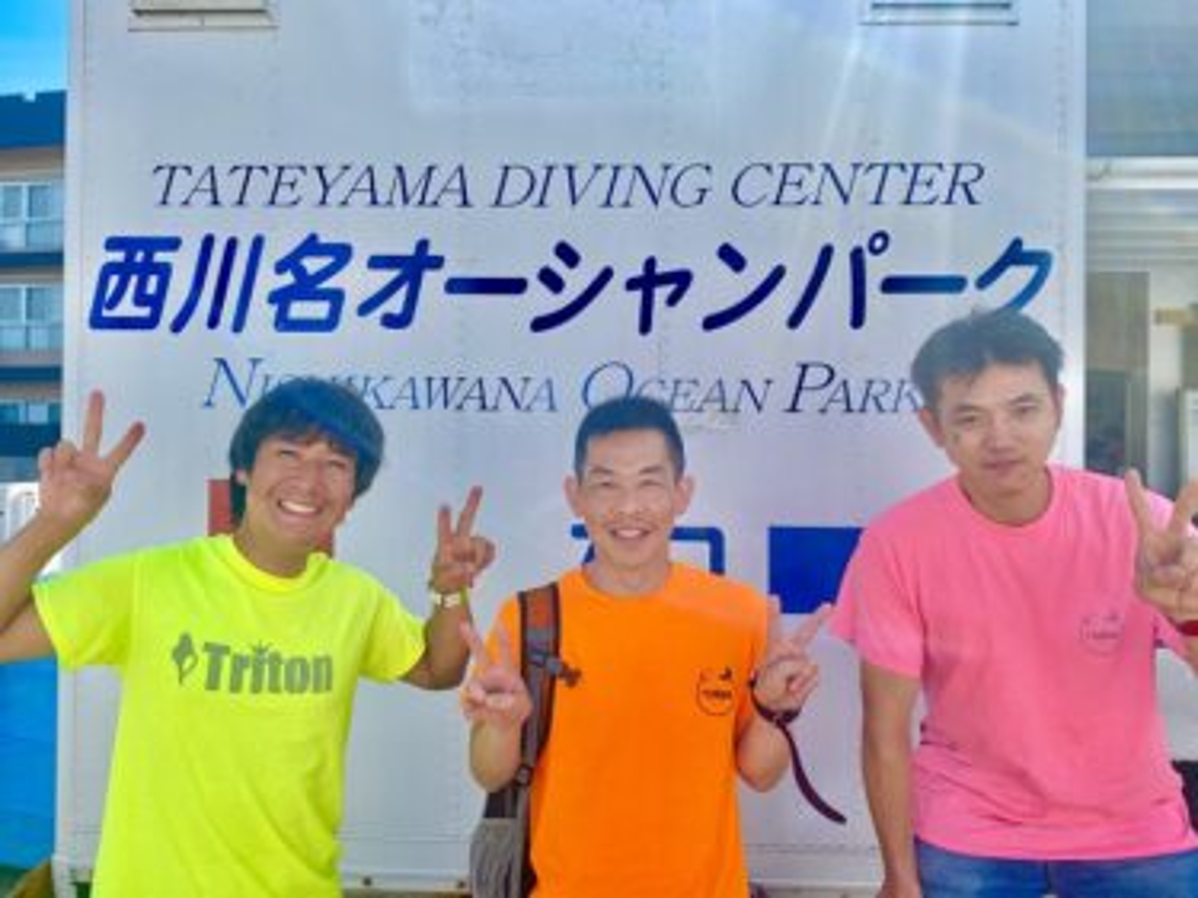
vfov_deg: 53.0
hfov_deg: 67.3
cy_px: 449
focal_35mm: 26
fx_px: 900
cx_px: 599
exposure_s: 1/1898
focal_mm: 4.25
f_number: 1.8
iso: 32
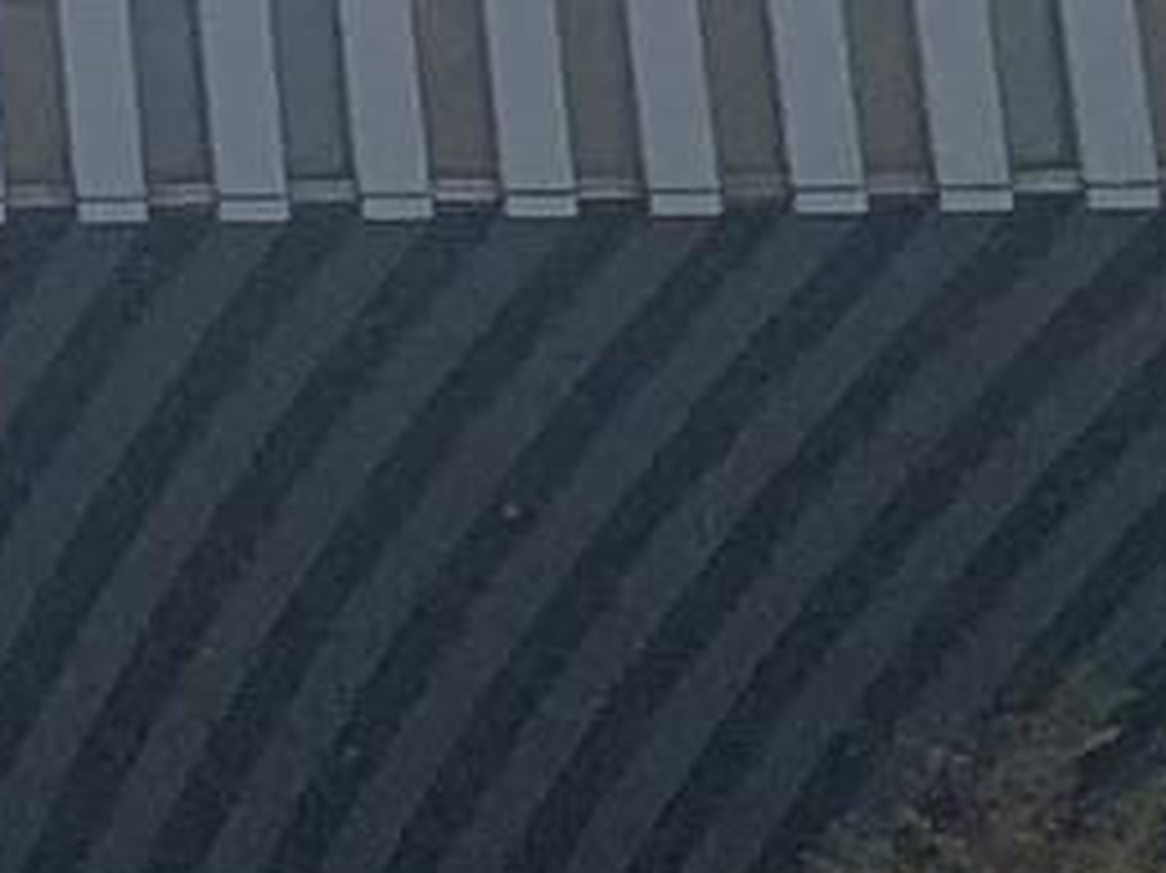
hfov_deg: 7.7
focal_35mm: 201
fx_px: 6767
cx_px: -3057
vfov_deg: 7.4
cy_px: 351
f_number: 1.8
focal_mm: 4.25
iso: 25
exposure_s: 1/13333
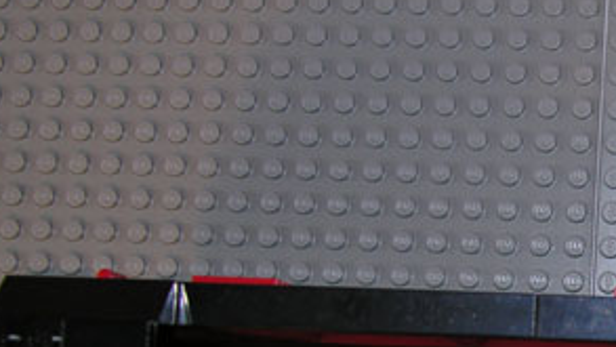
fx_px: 1699
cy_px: 385
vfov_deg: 11.5
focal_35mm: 104
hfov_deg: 19.3
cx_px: 742
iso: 50
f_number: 2.8
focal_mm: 8.9
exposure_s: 1/60.1
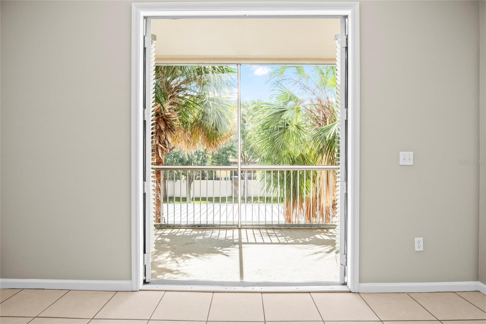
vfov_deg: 67.4
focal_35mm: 18
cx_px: 243
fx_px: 243
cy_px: 162
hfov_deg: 90.0
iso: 200
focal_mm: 12
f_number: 8
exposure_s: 1/2.5
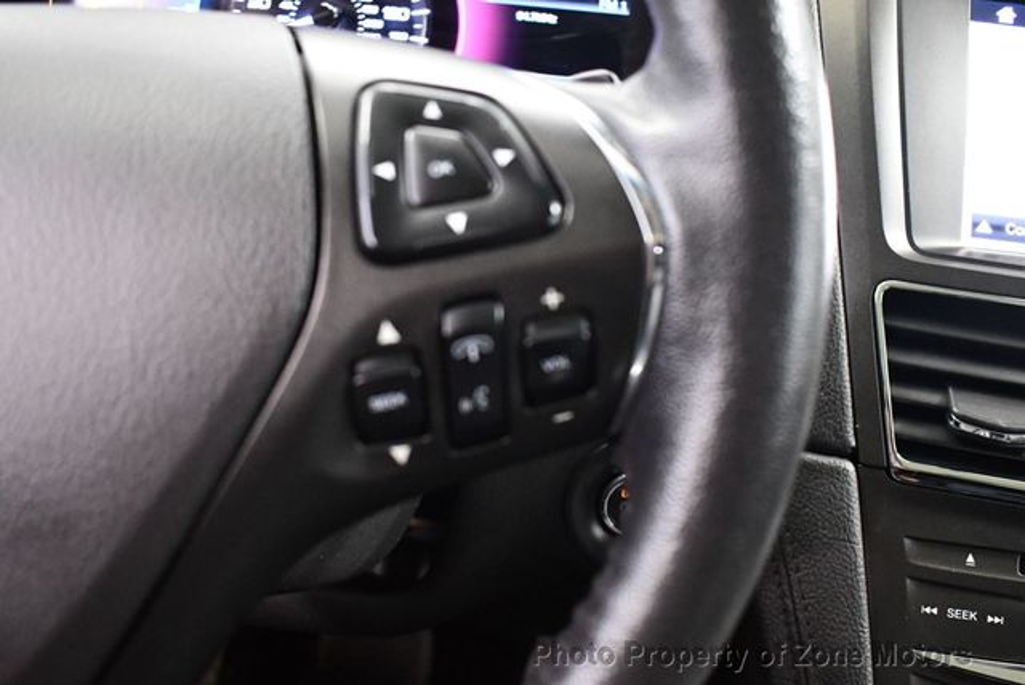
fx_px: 1026
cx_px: 512
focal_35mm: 36
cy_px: 342
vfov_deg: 36.9
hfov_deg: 53.1
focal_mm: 18
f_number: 3.5
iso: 5000
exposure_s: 1/60
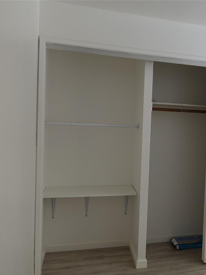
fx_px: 278
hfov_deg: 38.5
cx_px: 177
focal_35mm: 35
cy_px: 139
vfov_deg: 52.6
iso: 125
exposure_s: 1/60
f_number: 2.8
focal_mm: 8.8
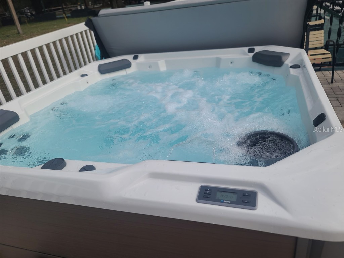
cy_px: 129
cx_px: 172
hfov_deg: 69.4
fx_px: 248
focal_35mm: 25
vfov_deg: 54.9
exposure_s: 1/1047
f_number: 1.8
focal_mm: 7
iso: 16
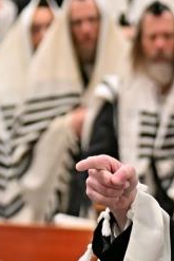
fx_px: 4047
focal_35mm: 559
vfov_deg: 3.7
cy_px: 387
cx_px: 330
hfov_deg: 2.5
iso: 320
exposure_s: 1/400
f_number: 2.8
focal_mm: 90
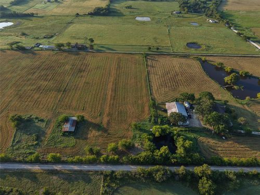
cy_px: 98
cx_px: 130
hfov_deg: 71.6
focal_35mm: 24
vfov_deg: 56.8
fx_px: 180
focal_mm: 8.67
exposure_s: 1/1500
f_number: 1.8
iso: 100
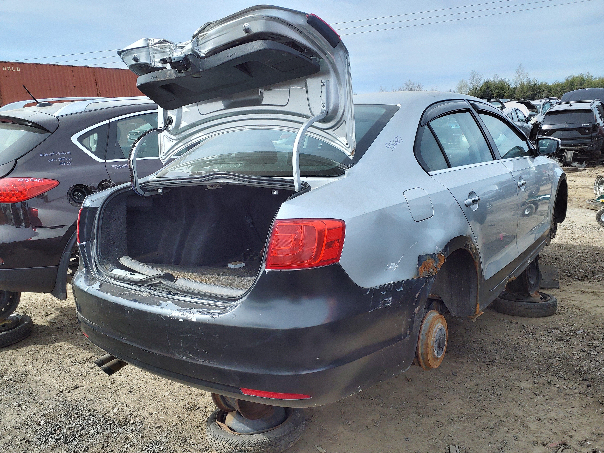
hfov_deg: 67.3
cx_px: 302
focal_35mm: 26
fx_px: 454
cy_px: 226
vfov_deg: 53.1
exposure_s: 1/439
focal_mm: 3.58
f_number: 1.9
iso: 40
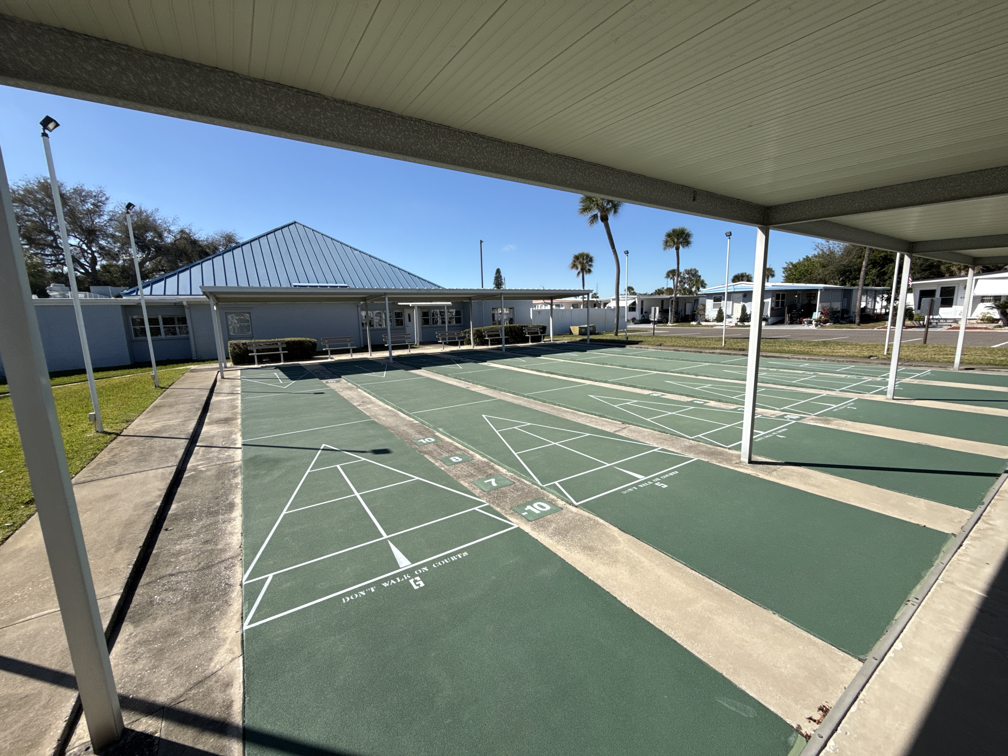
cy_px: 378
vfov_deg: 85.7
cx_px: 504
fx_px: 408
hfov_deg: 102.1
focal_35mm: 14
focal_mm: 2.22
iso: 50
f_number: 2.2
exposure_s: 1/2841
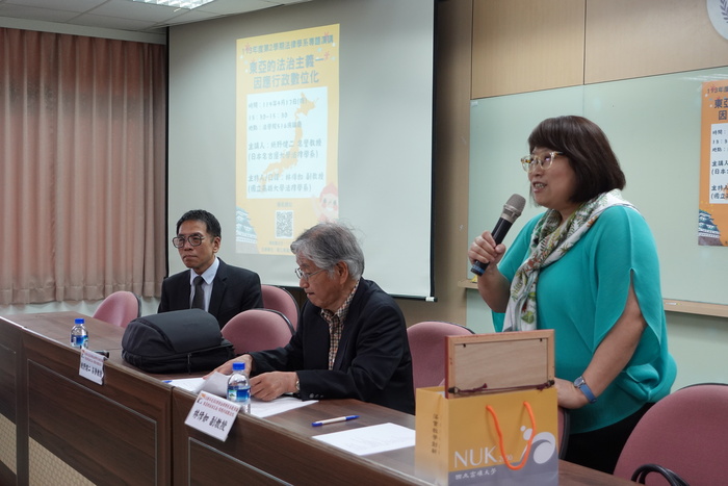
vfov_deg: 28.7
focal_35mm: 47
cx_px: 364
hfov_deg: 41.9
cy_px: 243
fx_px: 951
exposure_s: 1/125
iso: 640
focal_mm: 17.59
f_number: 2.8
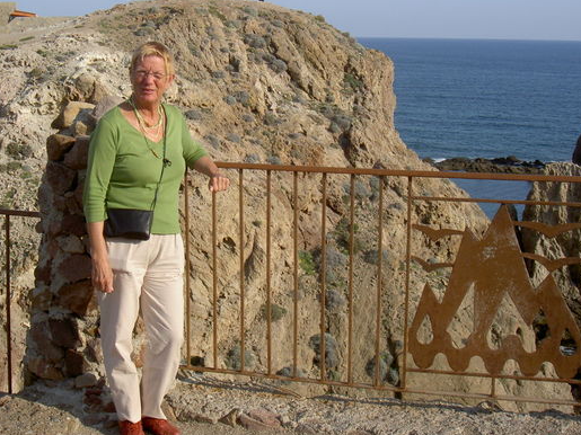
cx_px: 243
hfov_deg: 36.1
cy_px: 176
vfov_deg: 27.5
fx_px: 889
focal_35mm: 53
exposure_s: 1/500
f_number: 4.7
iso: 50
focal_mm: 8
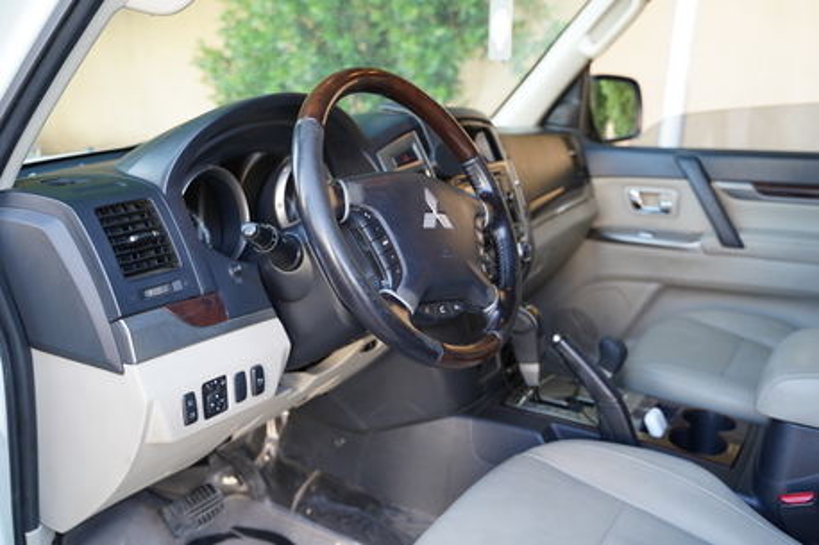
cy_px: 272
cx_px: 410
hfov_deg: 58.7
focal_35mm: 32
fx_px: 728
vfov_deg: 41.1
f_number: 4
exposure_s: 1/160
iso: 800
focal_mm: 32
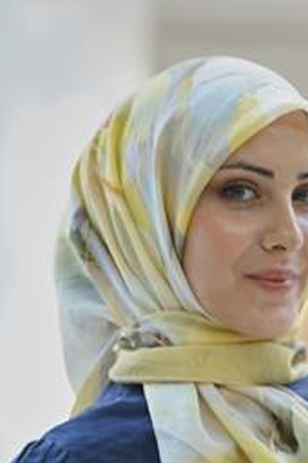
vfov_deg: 6.8
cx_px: 219
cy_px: 382
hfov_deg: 4.5
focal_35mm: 305
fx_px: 3924
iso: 500
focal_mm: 168
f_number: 5
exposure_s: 1/125
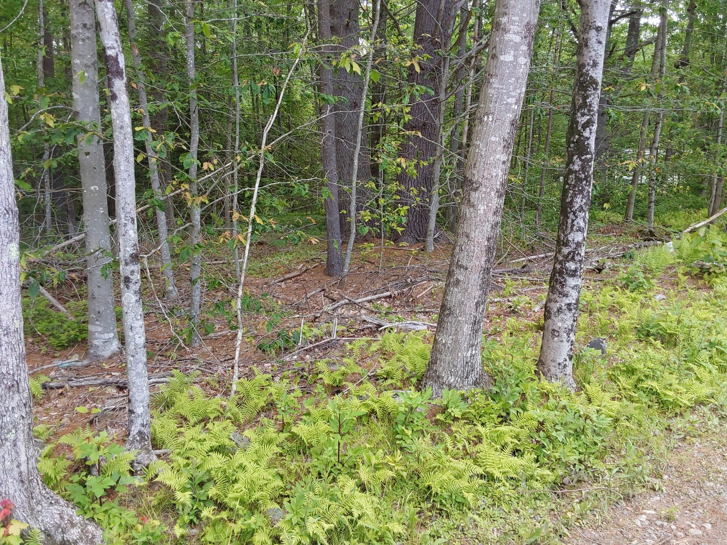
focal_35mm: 28
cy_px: 272
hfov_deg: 63.4
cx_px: 364
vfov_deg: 49.7
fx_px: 588
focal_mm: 2.91
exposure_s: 1/277
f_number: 1.9
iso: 50
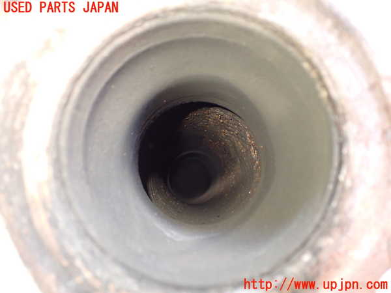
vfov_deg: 46.8
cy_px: 146
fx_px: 339
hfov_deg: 60.0
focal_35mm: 30
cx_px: 196
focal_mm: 5.4
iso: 800
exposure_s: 1/30
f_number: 2.3
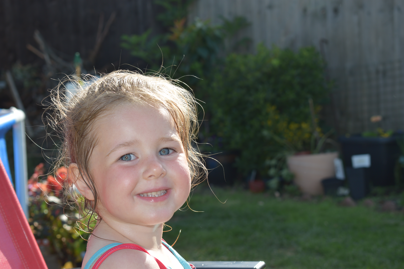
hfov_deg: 24.6
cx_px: 202
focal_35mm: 82
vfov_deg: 16.6
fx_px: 926
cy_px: 134
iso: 100
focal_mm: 55
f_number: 7.1
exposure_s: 1/200
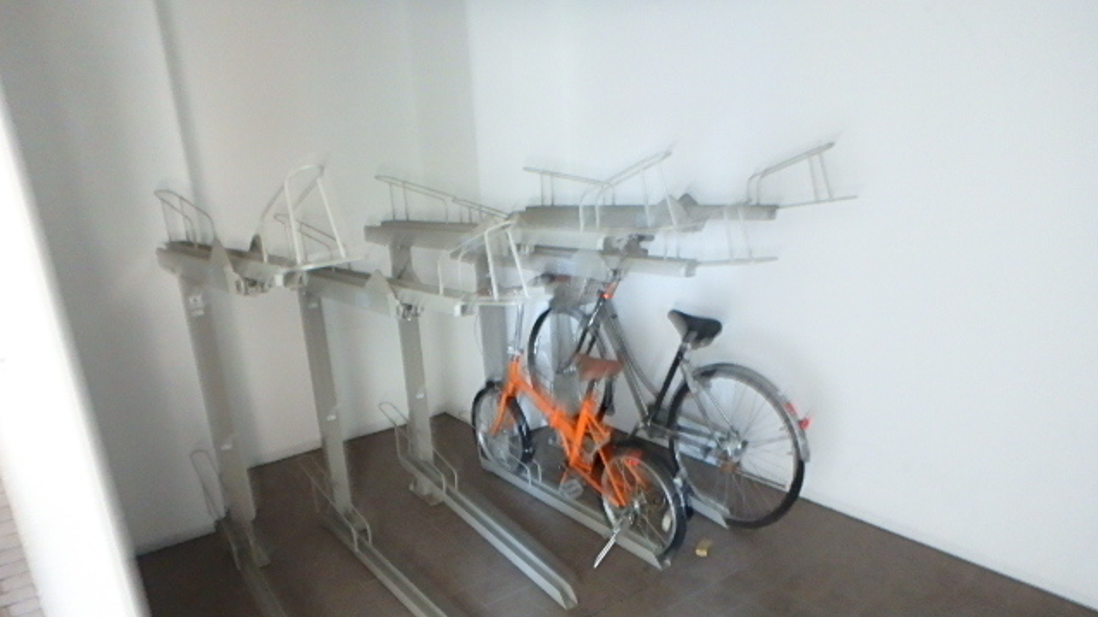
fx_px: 669
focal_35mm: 23
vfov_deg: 49.0
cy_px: 386
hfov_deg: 78.7
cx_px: 548
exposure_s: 1/8
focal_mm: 3.7
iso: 1000
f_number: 3.5
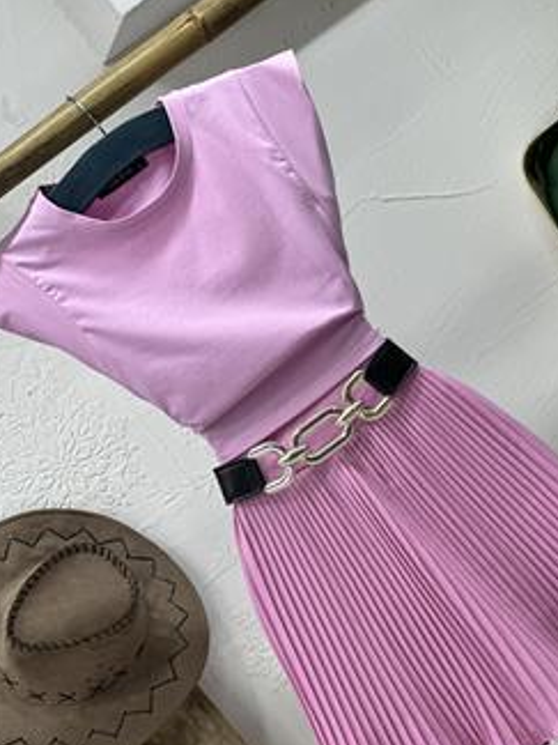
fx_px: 2042
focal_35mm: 95
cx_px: 328
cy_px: 416
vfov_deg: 20.6
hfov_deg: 15.6
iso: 160
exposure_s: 1/100
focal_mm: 9
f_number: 2.8
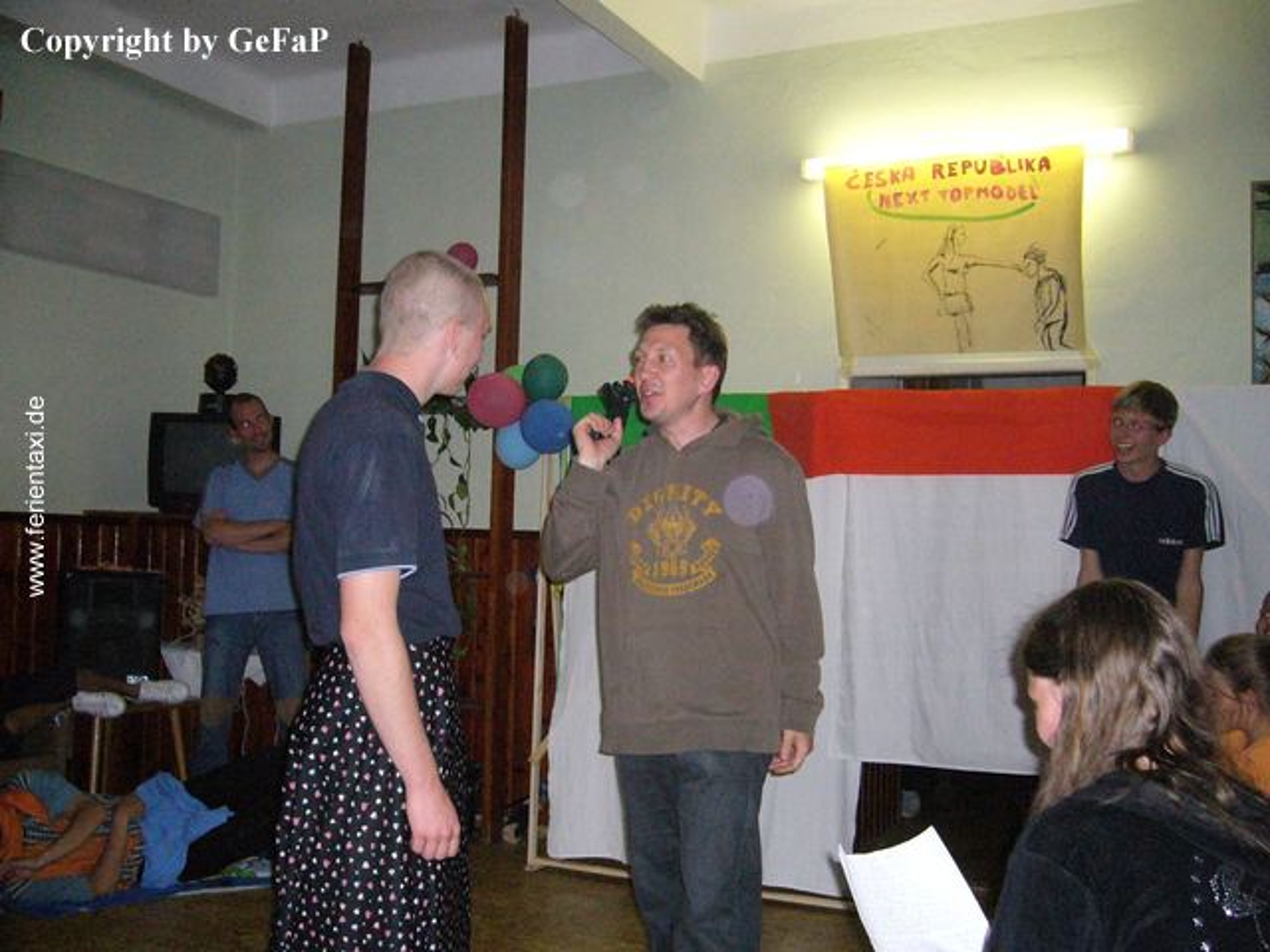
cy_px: 476
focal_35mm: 35
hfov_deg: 52.6
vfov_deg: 40.7
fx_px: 1284
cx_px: 635
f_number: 2.8
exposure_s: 1/60
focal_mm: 5.8
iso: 400
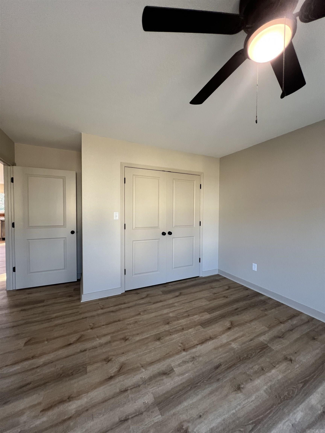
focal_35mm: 13
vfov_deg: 106.2
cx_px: 162
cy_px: 216
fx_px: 163
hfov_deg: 89.9
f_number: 1.8
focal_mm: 1.57
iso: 160
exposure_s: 1/60
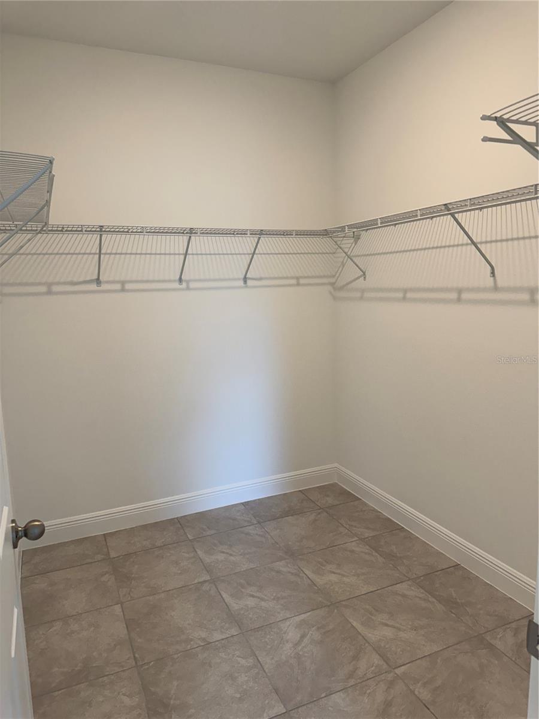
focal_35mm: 24
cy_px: 360
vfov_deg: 71.6
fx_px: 498
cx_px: 270
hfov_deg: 56.8
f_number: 1.78
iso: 200
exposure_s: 1/120
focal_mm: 6.76
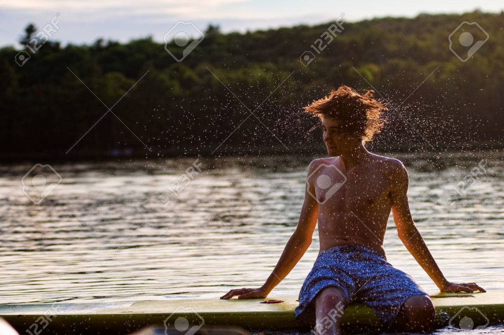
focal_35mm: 129
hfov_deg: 15.9
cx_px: 252
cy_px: 168
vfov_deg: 10.6
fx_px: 1804
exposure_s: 1/1000
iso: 200
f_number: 3.5
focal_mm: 86
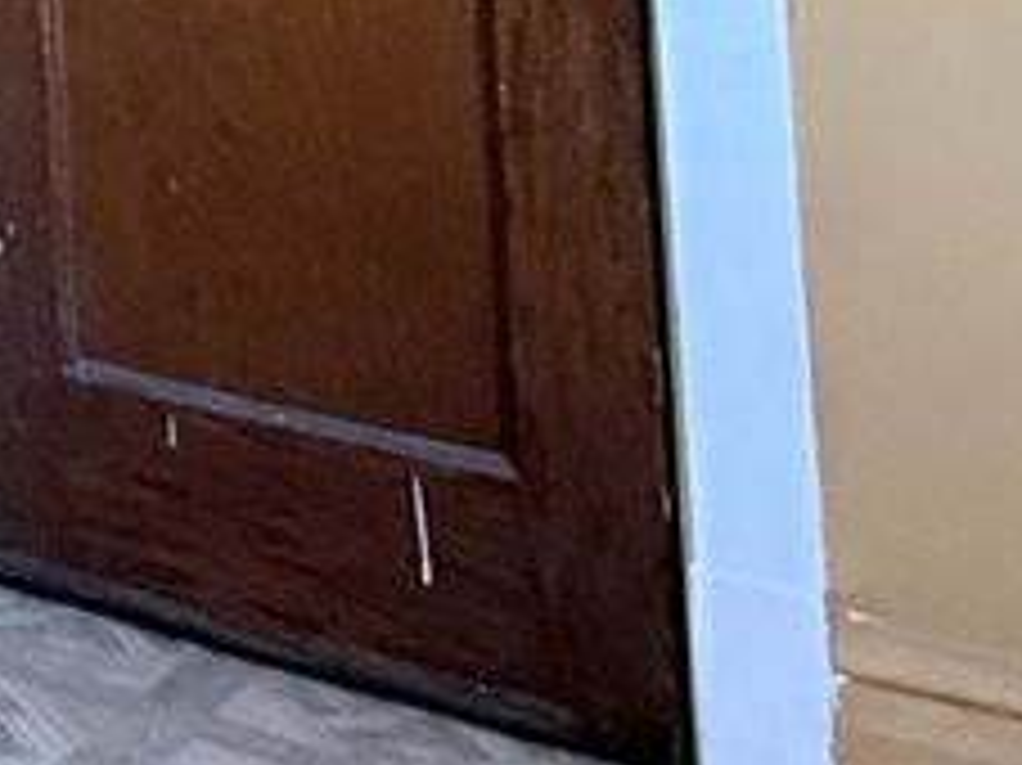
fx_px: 2626
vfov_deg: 14.6
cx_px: -1373
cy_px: -612
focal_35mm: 89
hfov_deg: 14.8
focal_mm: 2.22
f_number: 2.2
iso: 320
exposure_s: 1/60
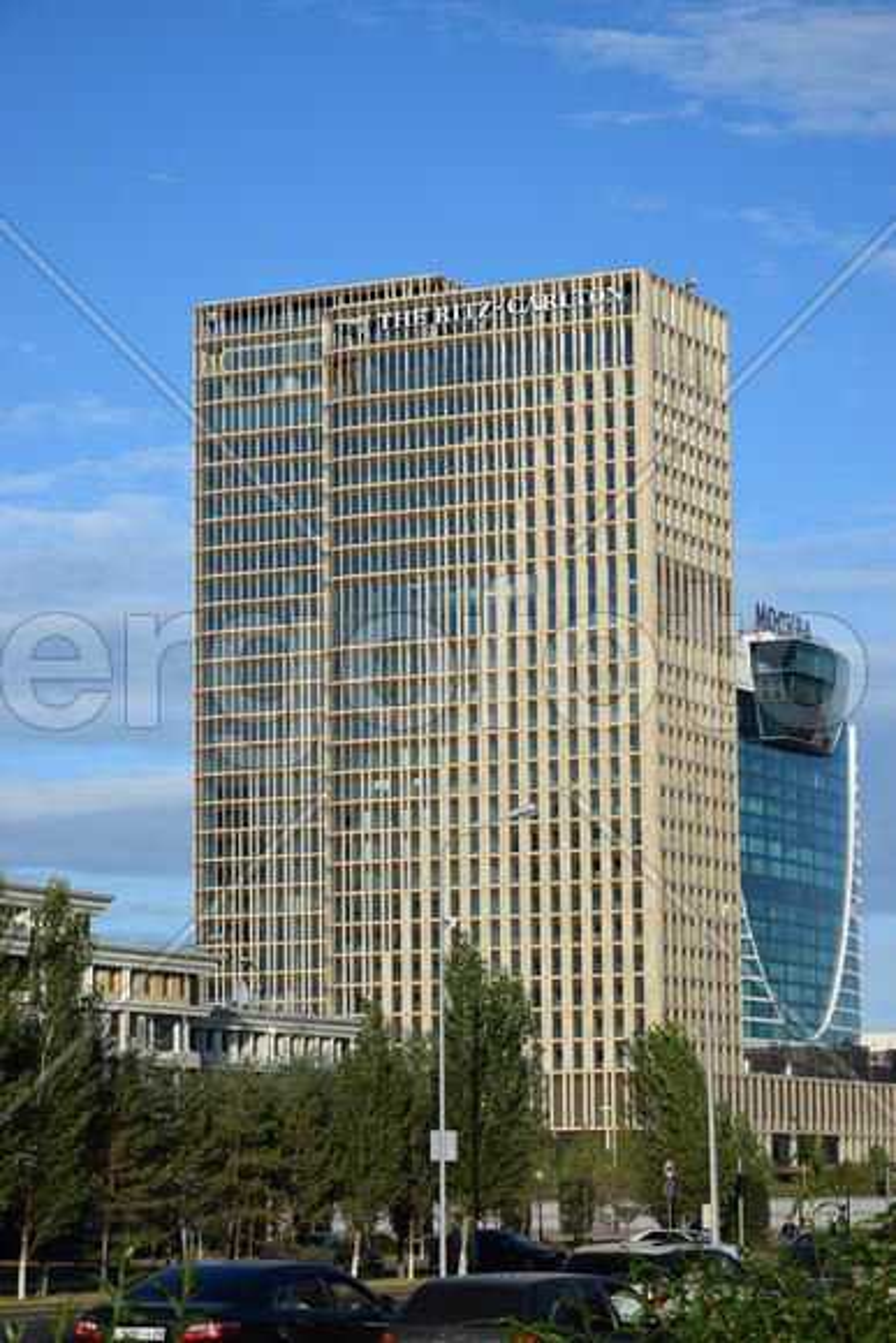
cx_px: 448
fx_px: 3470
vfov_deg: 21.9
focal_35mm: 93
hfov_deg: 14.7
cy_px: 672
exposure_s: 1/800
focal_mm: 62
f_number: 7.1
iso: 200
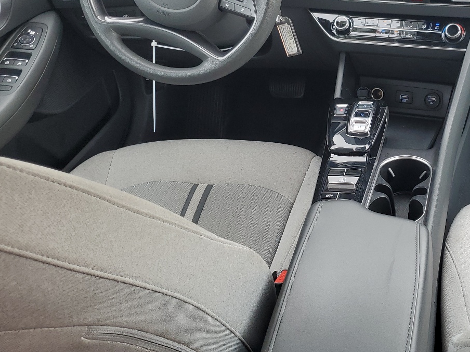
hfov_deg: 39.7
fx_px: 625
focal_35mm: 46
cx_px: 374
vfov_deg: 31.5
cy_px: 148
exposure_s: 1/123
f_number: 1.5
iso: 50
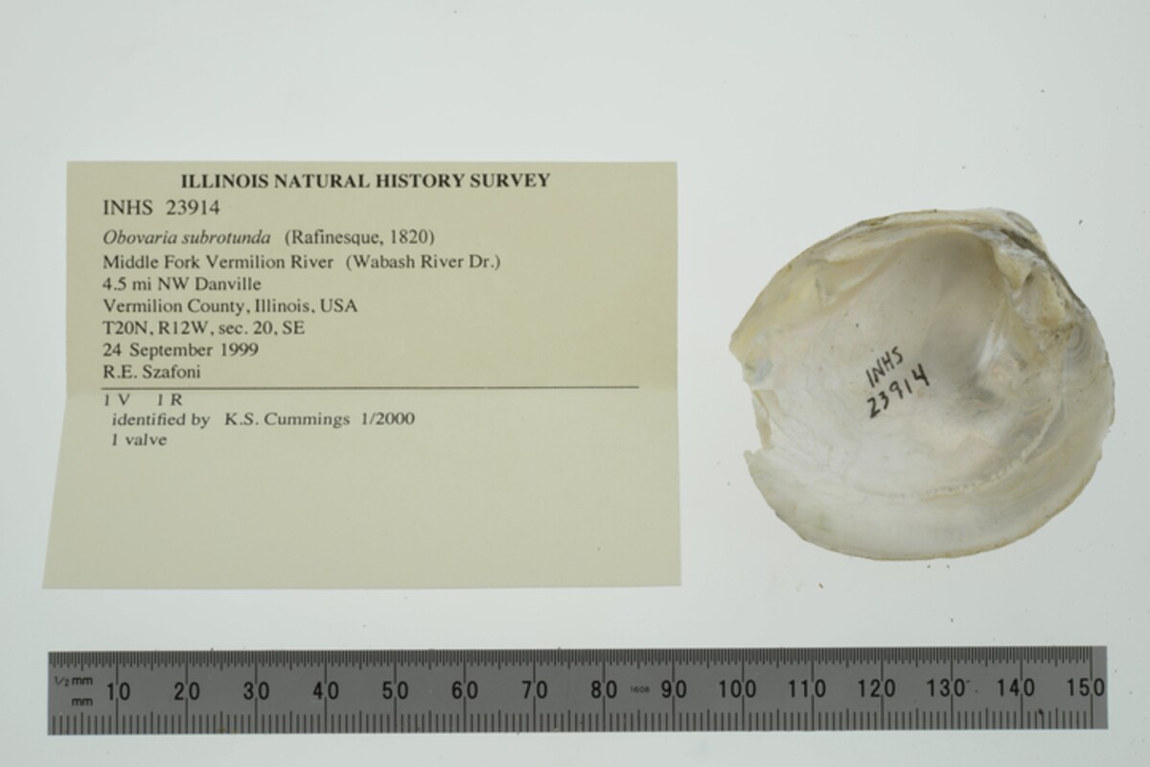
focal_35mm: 60
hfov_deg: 33.4
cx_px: 575
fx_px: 1917
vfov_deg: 22.6
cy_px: 384
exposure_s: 1/10
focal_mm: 60
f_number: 32
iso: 100
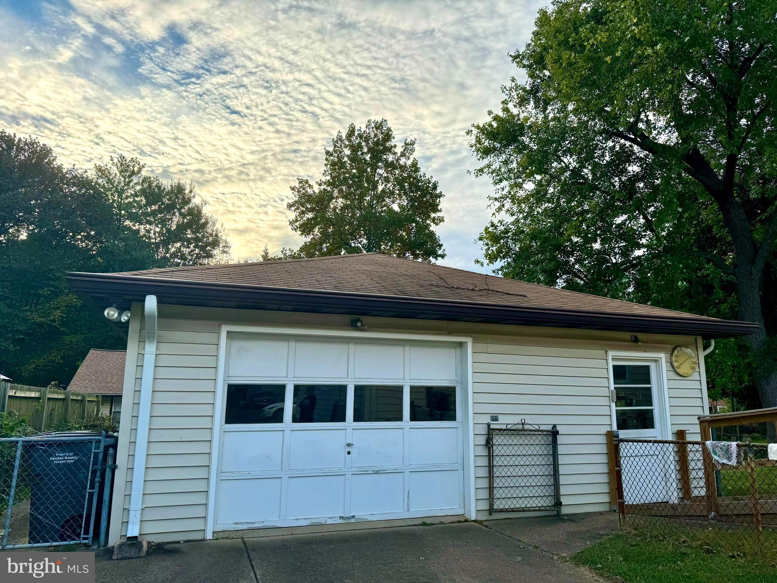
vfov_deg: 56.8
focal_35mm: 24
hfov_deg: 71.6
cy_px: 292
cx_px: 388
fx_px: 539
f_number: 1.78
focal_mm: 6.86
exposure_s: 1/2174
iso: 80
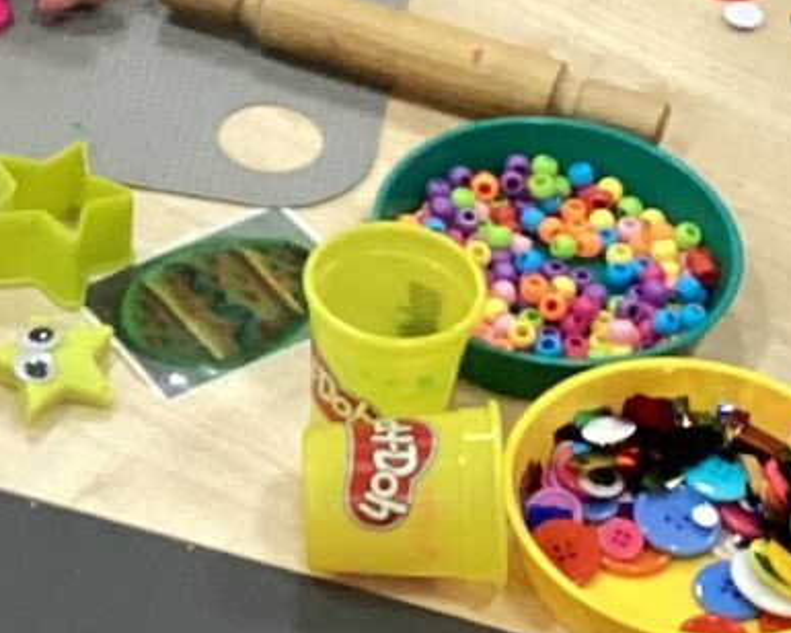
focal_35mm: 161
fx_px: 3769
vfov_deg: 9.6
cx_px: -2
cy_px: 60
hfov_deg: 11.9
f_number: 2.4
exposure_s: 1/50
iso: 200
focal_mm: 3.3
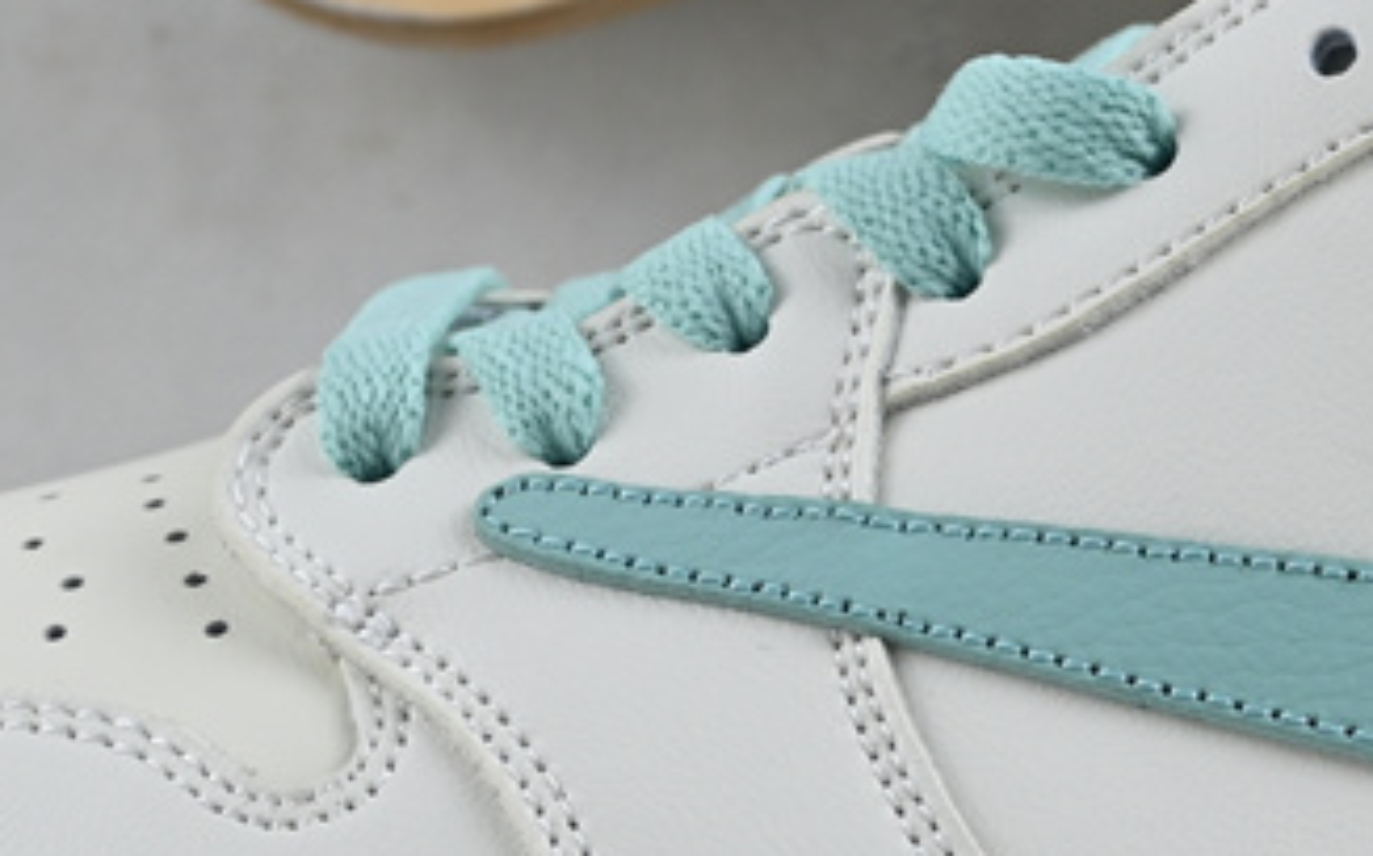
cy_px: 441
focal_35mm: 163
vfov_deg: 8.0
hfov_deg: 12.7
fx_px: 6091
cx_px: 1260
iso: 100
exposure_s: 1/50
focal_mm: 29
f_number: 4.8
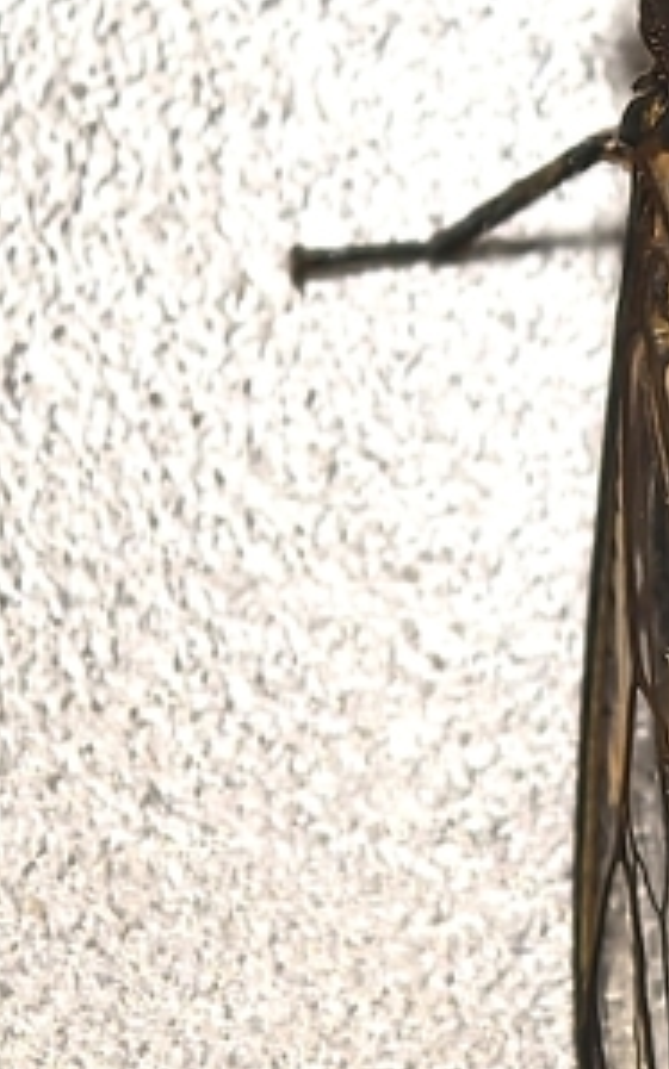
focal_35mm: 292
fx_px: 8514
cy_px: 729
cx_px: 1102
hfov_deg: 4.5
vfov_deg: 7.2
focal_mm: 15
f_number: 2.1
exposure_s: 1/100
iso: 400
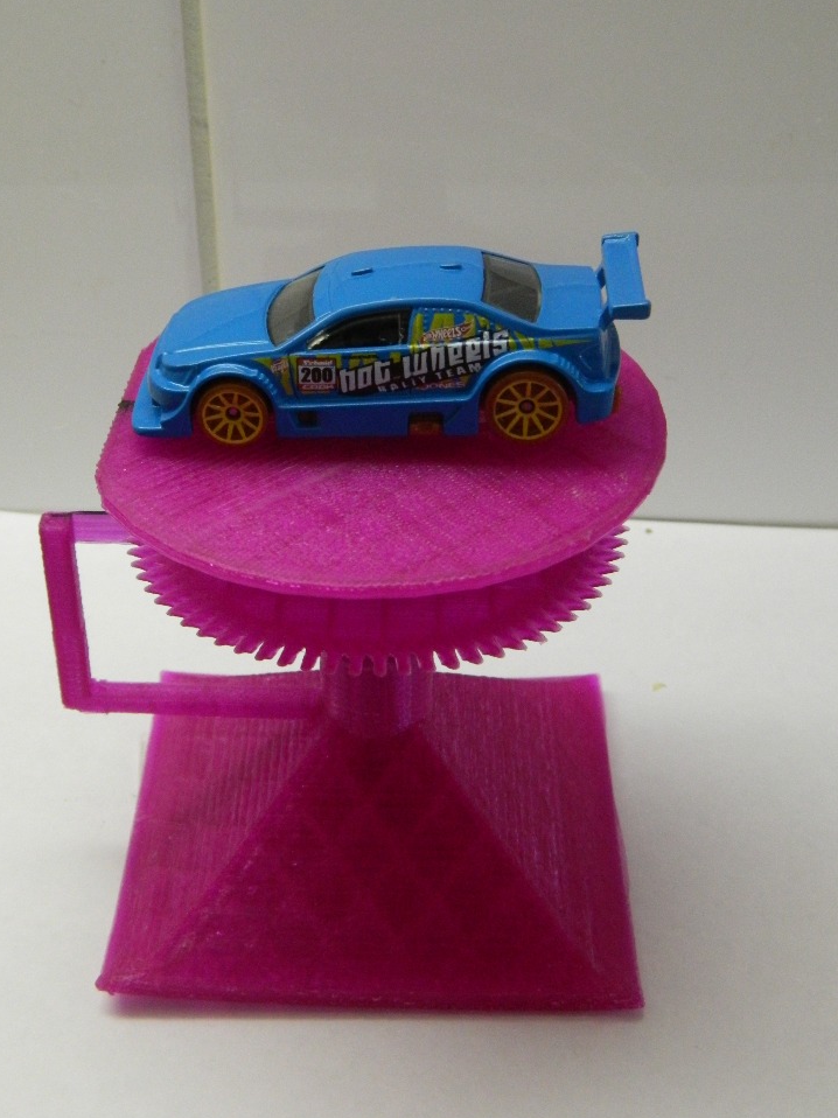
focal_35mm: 53
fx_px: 1711
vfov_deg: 36.2
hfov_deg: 27.5
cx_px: 368
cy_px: 510
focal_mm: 8.4
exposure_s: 1/80
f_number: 3.6
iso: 400
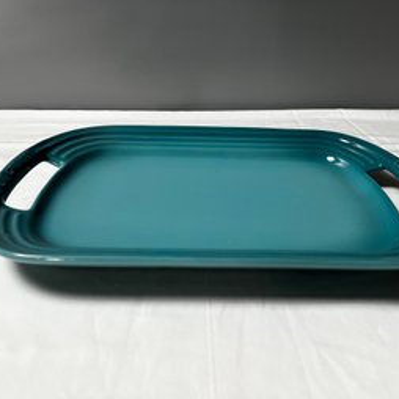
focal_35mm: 31
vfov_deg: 52.5
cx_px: 221
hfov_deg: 52.4
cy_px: 199
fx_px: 404
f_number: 1.6
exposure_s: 1/60
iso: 80
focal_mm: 5.1
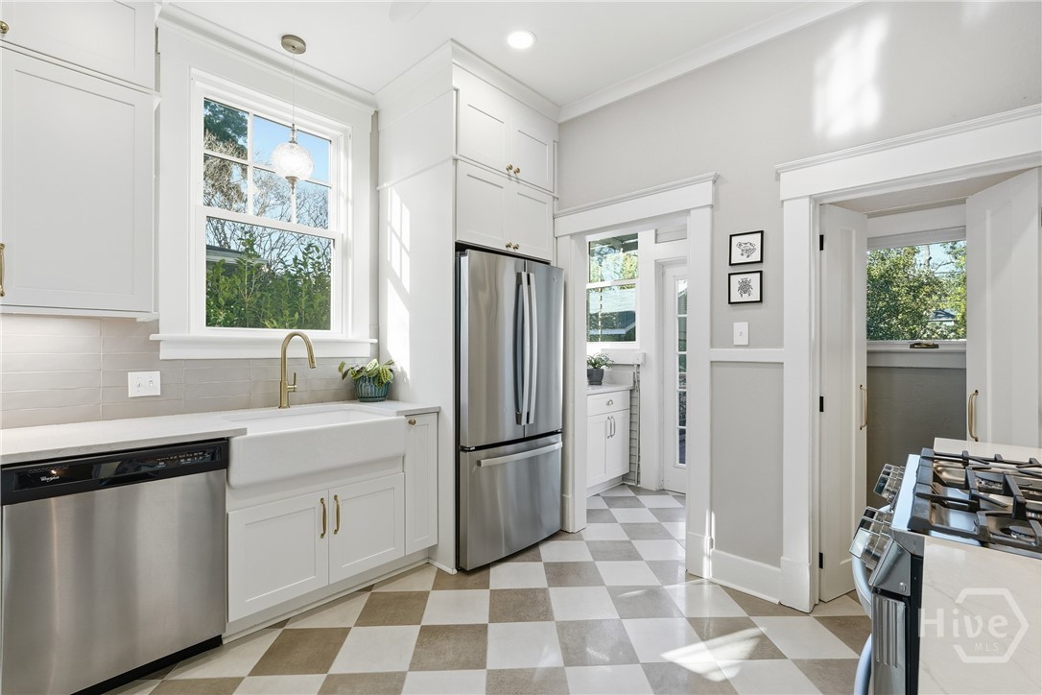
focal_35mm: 16
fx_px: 463
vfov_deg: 73.7
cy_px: 348
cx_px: 521
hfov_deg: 96.7
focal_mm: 16
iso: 320
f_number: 9
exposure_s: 1/200
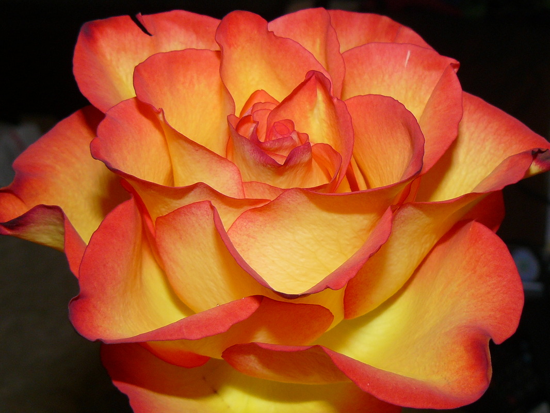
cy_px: 206
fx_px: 1097
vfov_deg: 21.3
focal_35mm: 69
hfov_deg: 28.2
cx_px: 275
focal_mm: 7.6
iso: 100
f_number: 4
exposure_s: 1/20
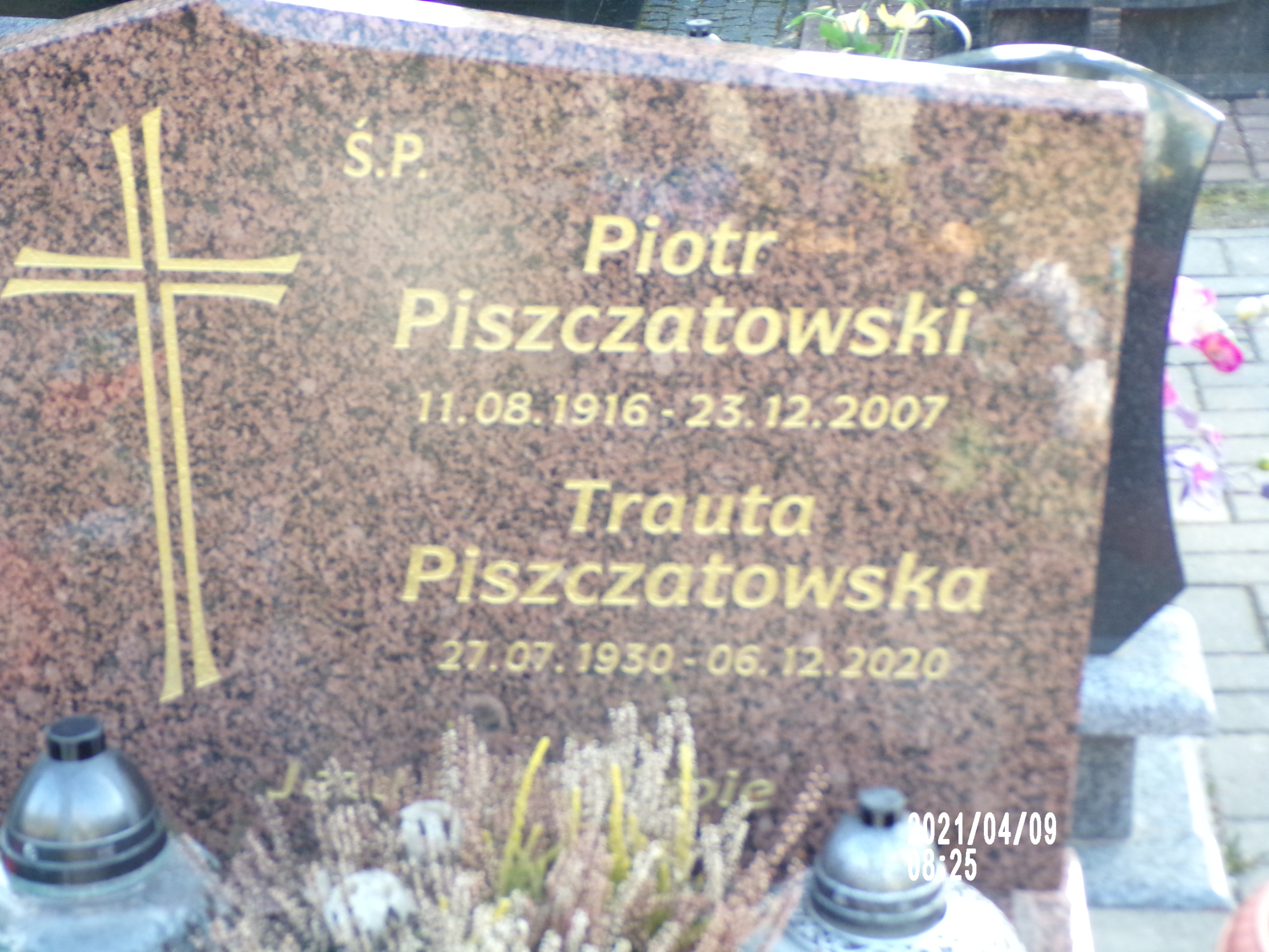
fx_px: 2713
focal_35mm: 74
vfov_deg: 19.9
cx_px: 634
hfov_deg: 26.3
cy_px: 476
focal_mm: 13.3
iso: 200
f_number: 3.9
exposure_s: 1/70
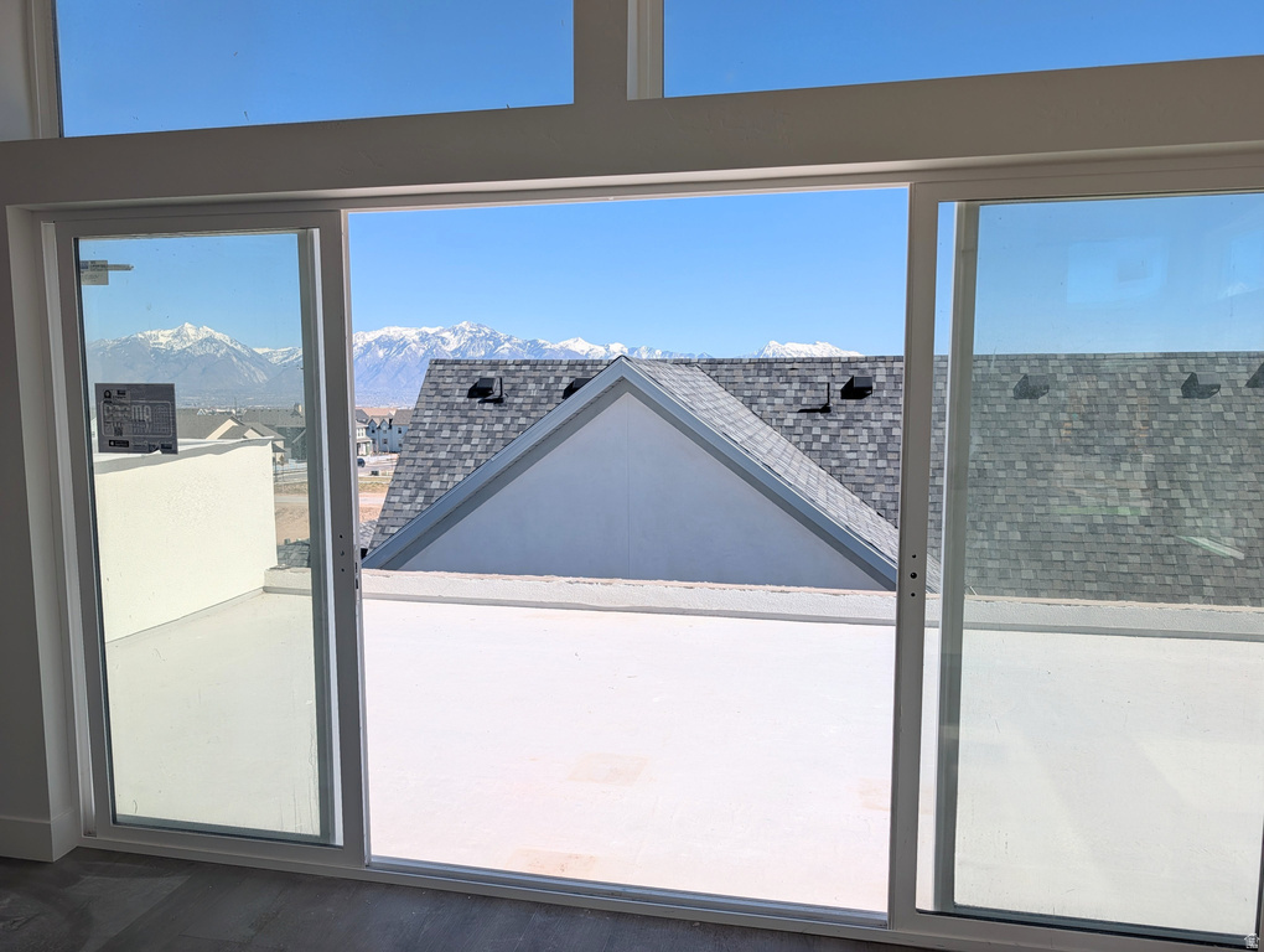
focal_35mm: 24
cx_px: 632
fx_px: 878
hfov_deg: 71.5
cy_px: 476
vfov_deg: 56.9
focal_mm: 6.9
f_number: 1.68
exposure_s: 1/1754
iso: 20
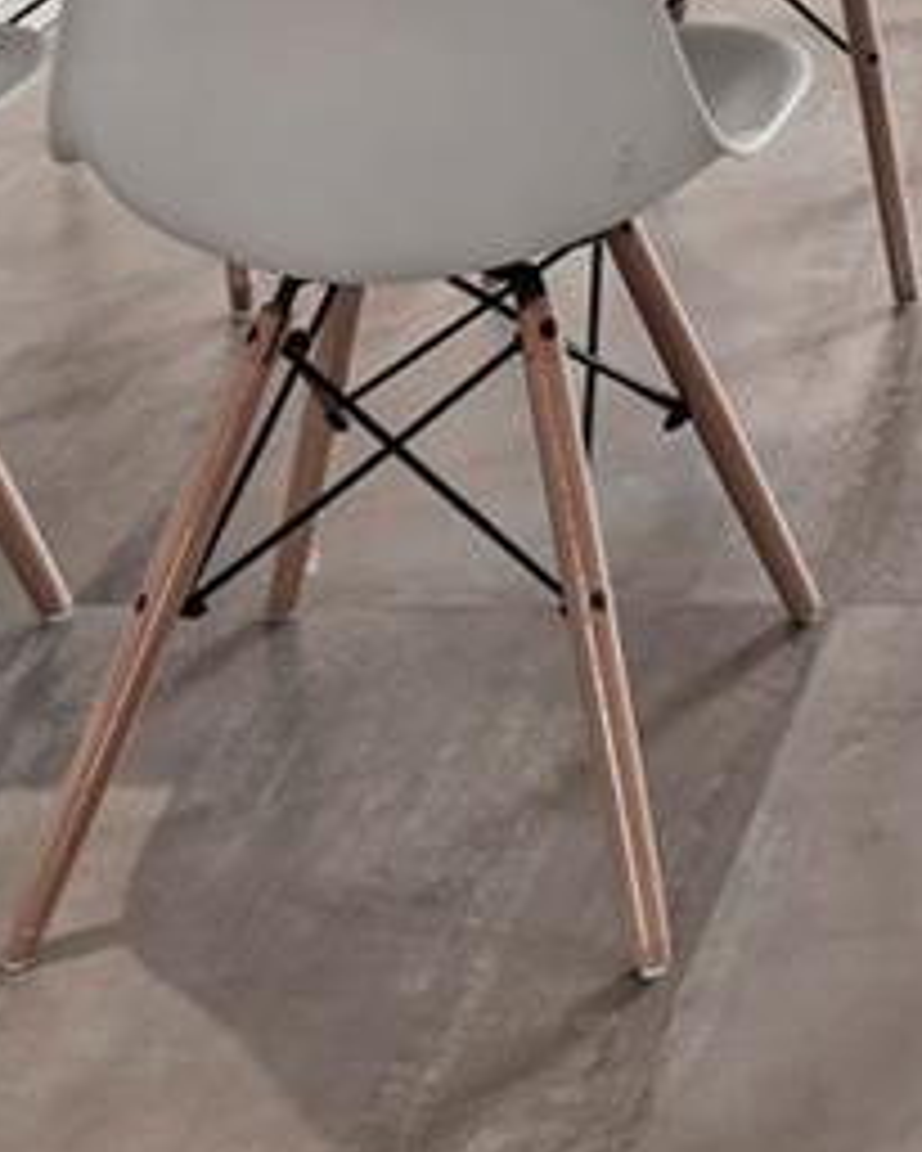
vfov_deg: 16.5
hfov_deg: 15.5
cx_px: 1547
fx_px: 3000
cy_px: -1148
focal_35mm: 88
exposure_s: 1/2.5
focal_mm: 15
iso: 200
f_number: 10
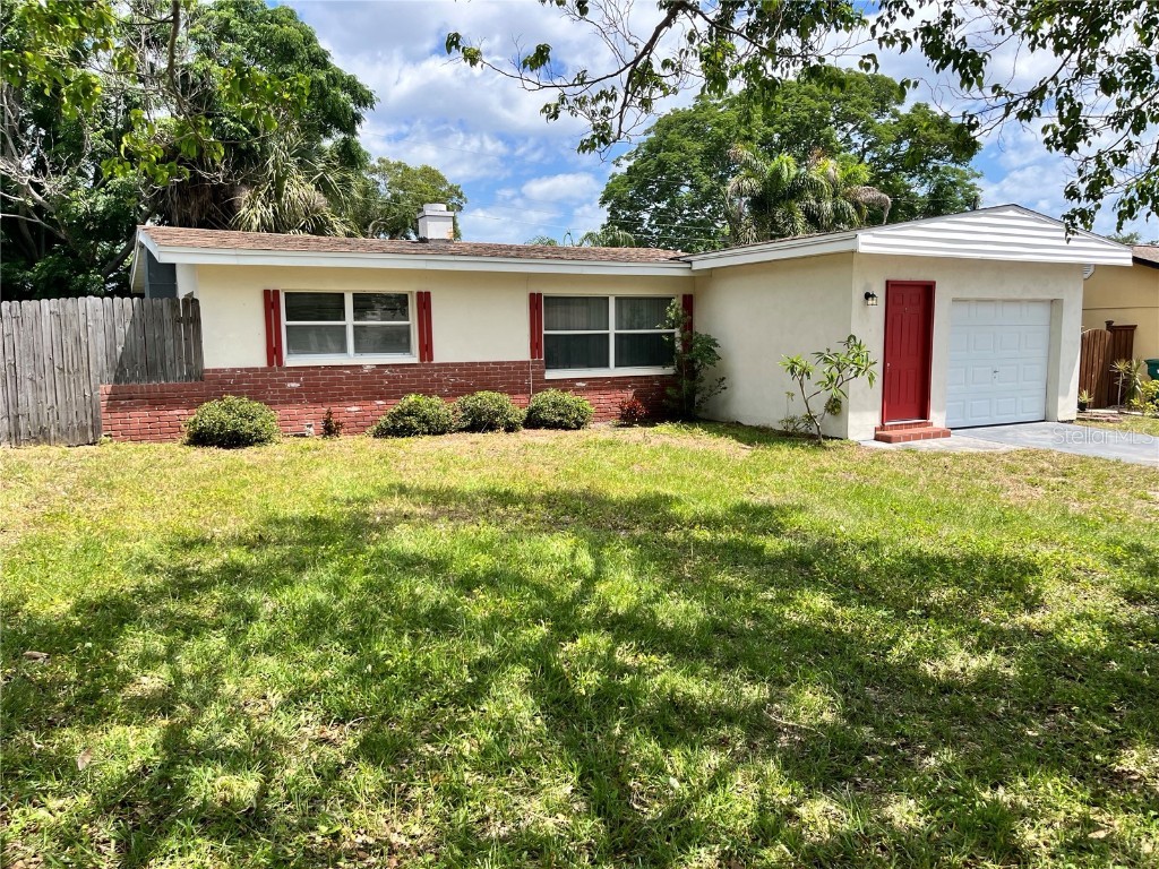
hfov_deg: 67.3
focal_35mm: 26
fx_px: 871
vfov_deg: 53.1
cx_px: 580
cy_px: 434
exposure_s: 1/2410
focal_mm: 5.1
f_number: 1.6
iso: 50
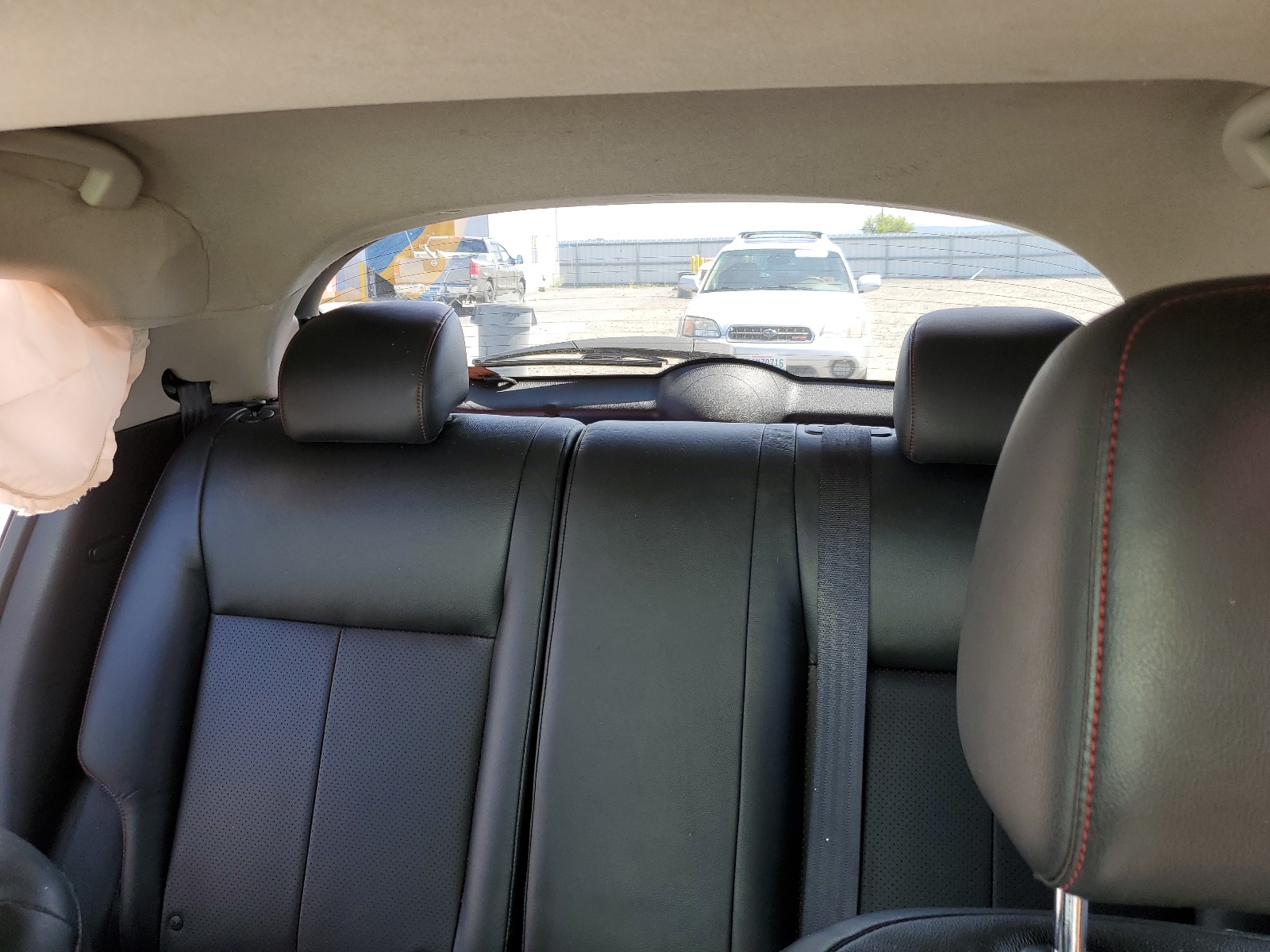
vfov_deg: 53.1
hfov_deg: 67.3
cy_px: 476
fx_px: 954
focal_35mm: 26
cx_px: 635
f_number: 1.5
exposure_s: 1/161
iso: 50
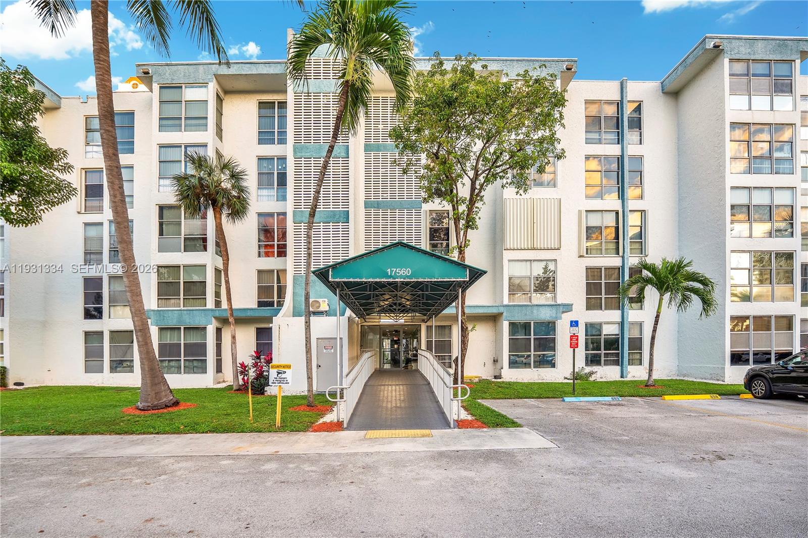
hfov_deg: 104.3
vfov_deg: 81.2
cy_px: 269
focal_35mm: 14
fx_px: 314
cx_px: 404
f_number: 4
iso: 320
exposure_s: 1/160
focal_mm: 14
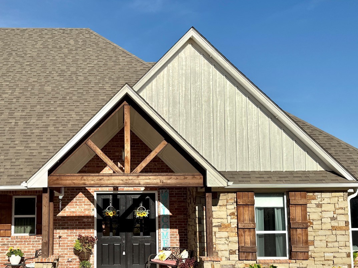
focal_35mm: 43
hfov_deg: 43.4
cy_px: 183
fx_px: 445
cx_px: 128
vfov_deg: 33.2
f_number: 1.78
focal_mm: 6.76
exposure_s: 1/8130
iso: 80
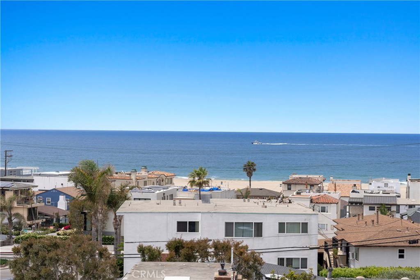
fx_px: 817
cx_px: 210
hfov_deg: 28.8
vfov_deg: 19.5
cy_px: 140
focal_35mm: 70
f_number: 9
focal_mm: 70
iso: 640
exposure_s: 1/2500
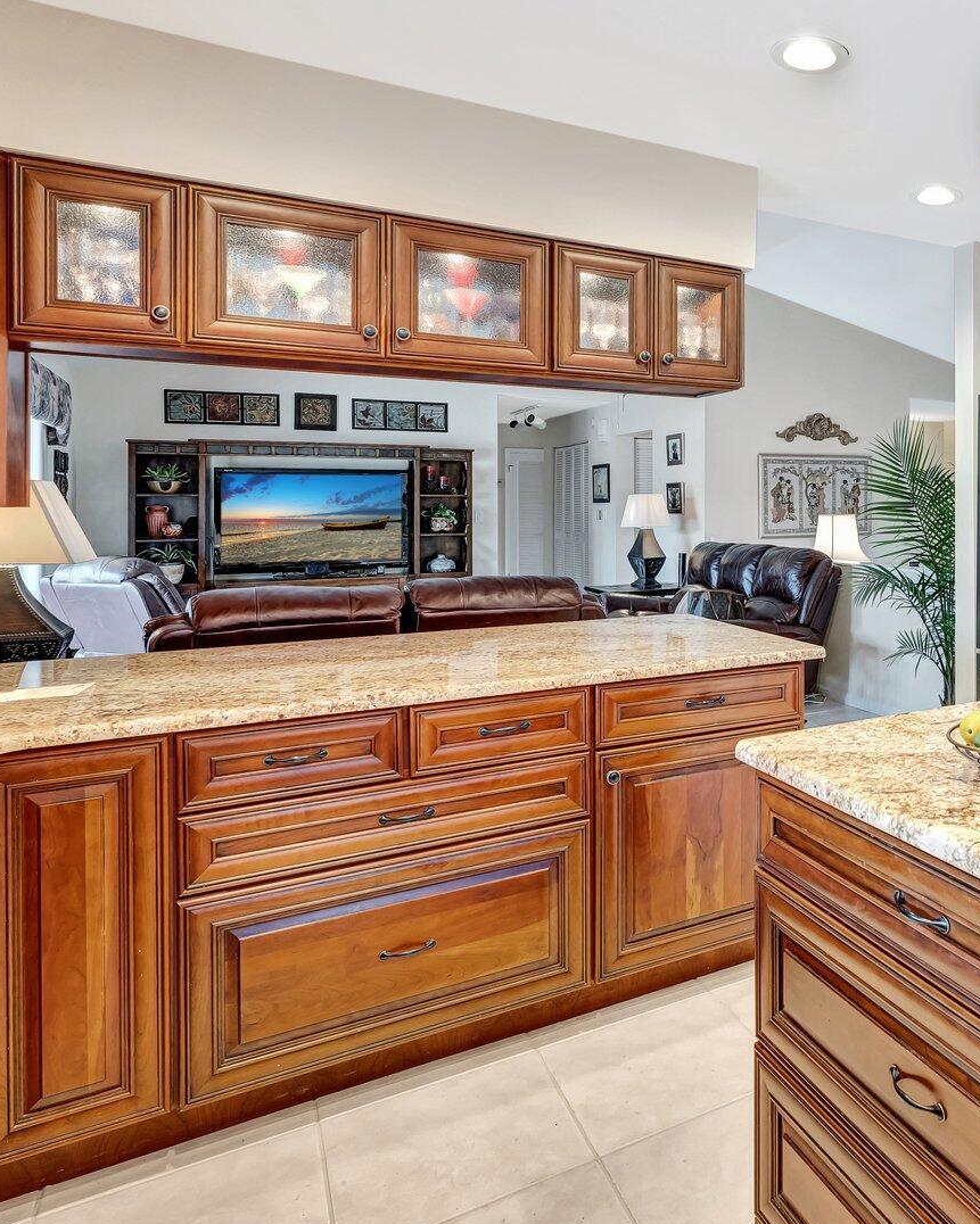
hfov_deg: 50.9
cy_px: 502
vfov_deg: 67.6
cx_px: 866
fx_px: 906
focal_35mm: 25
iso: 400
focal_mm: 14
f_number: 8
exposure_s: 1/1.25
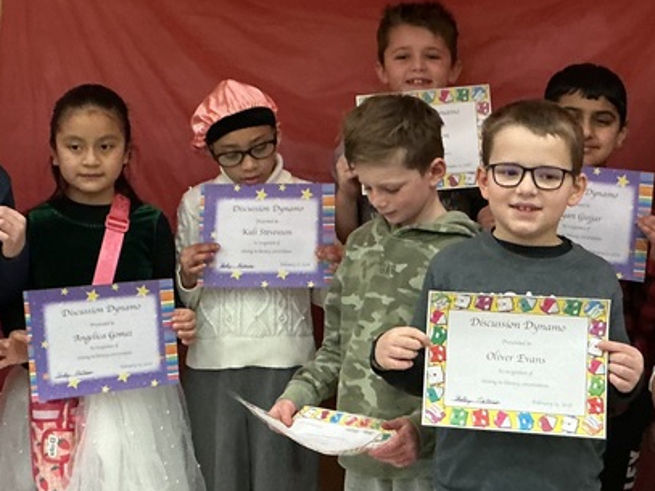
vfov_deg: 20.1
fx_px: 1381
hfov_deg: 26.7
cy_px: 158
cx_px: 333
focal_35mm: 73
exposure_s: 1/60
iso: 250
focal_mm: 3
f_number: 1.8
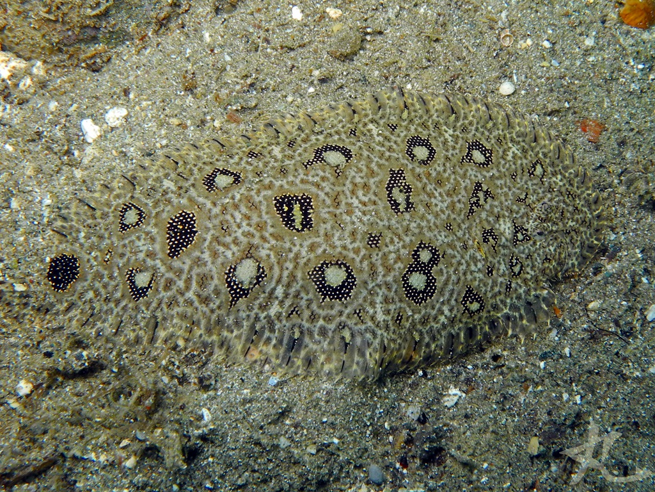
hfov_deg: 45.8
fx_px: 776
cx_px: 328
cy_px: 246
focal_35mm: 41
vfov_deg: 35.1
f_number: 8
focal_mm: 8.8
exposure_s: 1/200
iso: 100
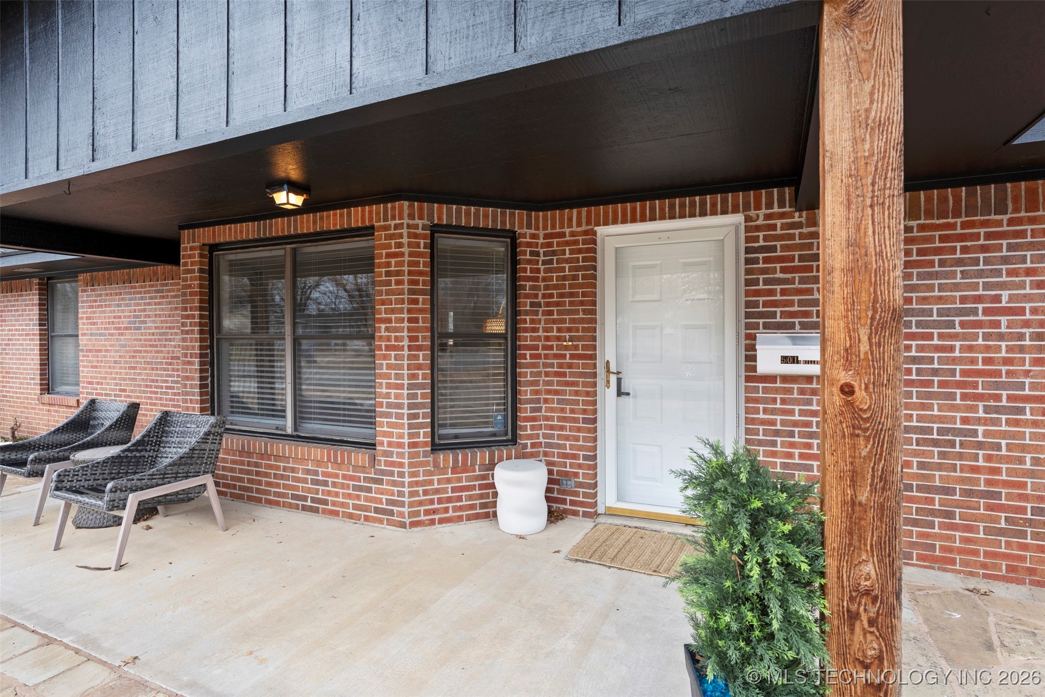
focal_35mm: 18
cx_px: 522
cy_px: 348
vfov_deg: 66.8
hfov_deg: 89.4
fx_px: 528
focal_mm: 18.2
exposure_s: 1/15
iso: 160
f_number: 8
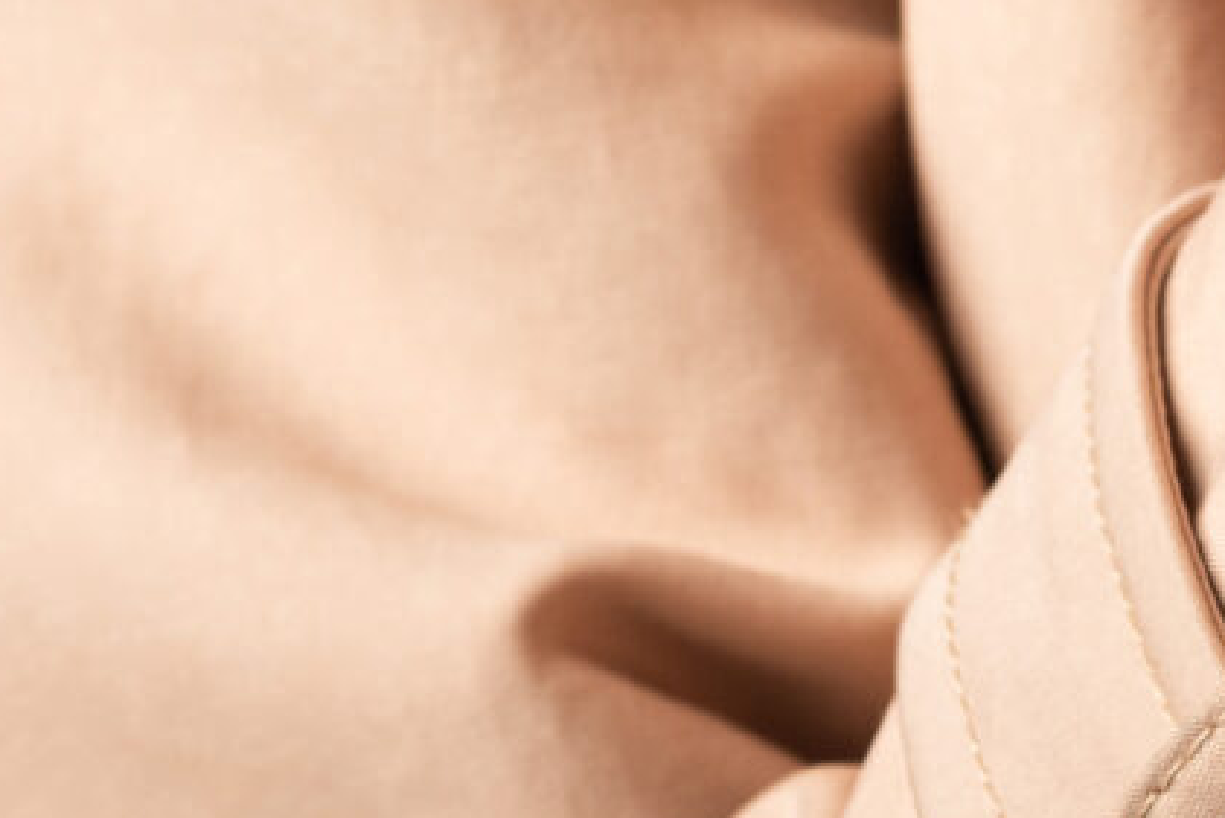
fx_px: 23996
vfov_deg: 1.9
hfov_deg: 2.9
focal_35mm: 705
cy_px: -1477
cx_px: 1984
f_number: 7.1
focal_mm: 116
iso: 100
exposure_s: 1/200
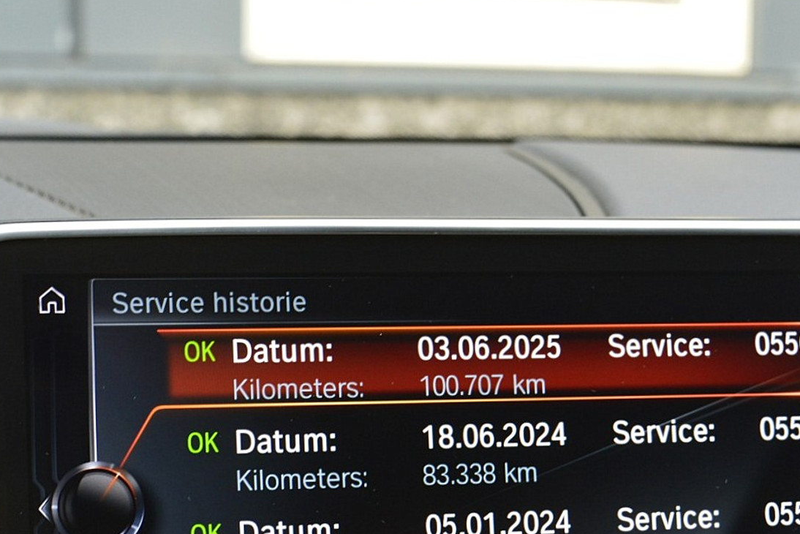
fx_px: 2223
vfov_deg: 13.6
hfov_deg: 20.4
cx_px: 516
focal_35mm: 100
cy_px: 429
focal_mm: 38
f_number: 7.1
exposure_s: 1/60
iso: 800
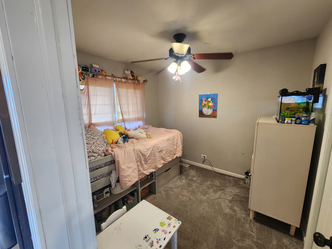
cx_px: 166
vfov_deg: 89.9
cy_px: 124
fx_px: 125
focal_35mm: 13
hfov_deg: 106.2
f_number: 2.2
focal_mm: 2.2
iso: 320
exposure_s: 1/60
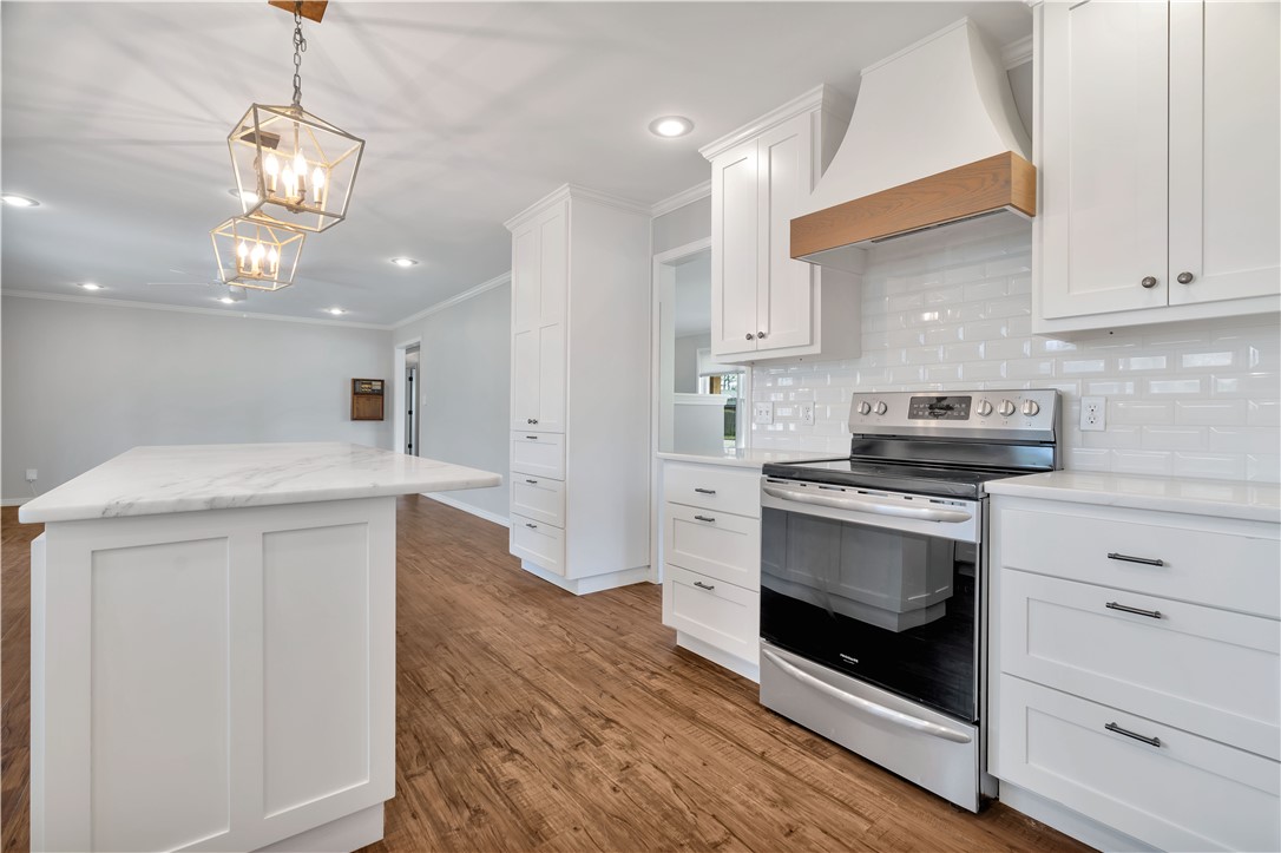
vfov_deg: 73.7
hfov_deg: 96.8
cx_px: 640
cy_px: 426
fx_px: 569
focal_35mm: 16
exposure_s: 1/3
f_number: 7.1
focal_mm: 16
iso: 80
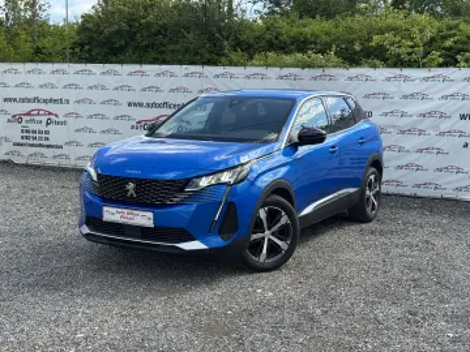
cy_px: 176
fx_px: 652
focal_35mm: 48
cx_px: 235
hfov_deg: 39.7
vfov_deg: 30.3
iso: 64
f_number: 1.78
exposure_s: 1/1724
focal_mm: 6.76
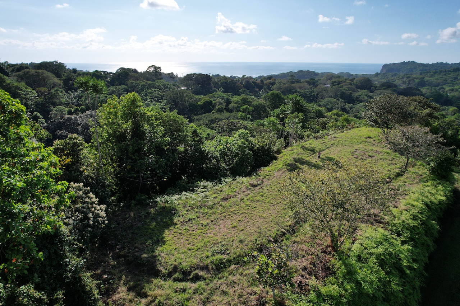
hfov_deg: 78.6
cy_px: 153
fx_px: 281
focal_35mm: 22
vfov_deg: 57.2
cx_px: 230
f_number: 2.8
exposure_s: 1/4000
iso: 100
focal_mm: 8.38
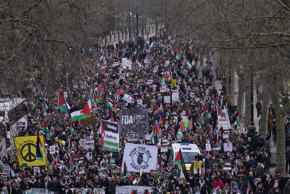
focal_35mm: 157
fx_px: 1265
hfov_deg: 13.1
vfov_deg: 8.7
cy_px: 97
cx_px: 145
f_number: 4
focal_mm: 105
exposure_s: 1/800
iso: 640
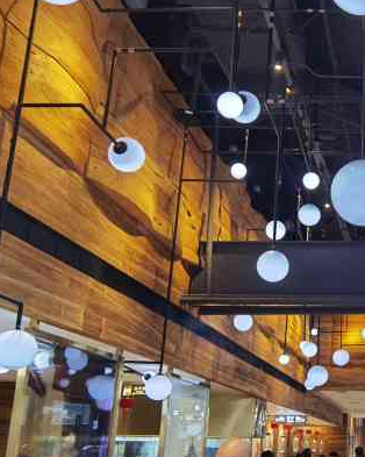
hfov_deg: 29.0
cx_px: 403
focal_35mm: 47
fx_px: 635
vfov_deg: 39.2
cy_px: 295
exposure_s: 1/50
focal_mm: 6.71
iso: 64
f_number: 1.9
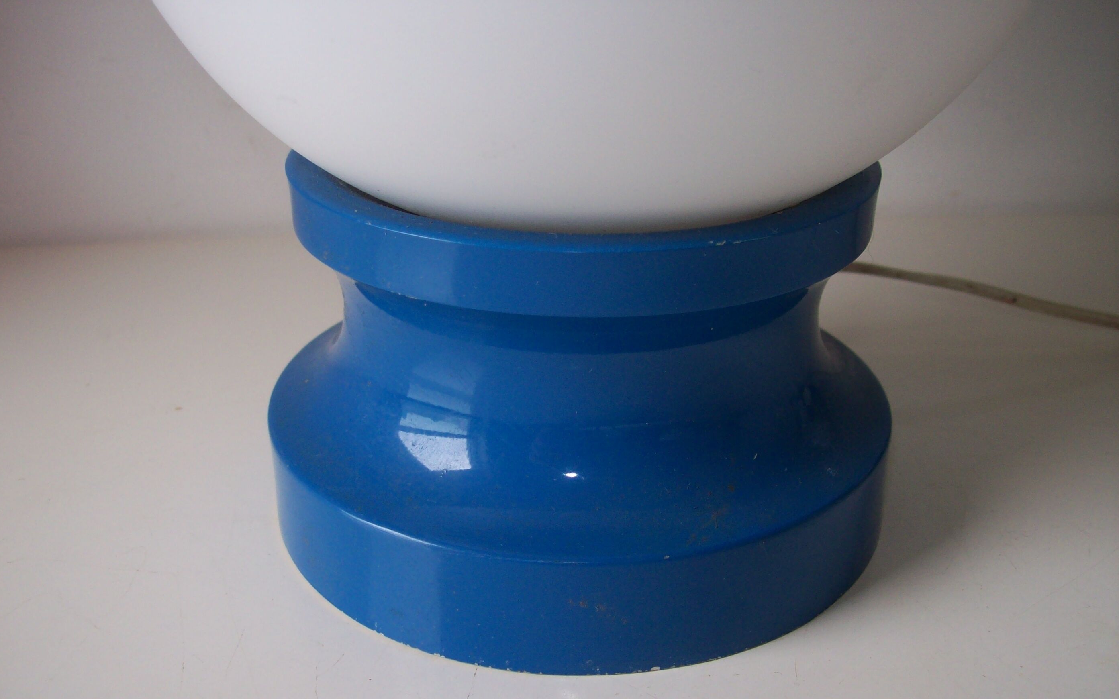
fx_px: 1189
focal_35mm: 39
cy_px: 409
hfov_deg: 50.4
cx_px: 549
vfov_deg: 32.7
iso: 80
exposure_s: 1/64
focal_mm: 6
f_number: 2.7
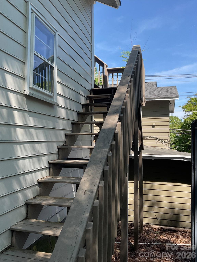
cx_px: 98
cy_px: 131
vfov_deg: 61.7
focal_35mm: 29
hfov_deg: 48.2
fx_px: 220
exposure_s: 1/514
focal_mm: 3
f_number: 1.8
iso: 16
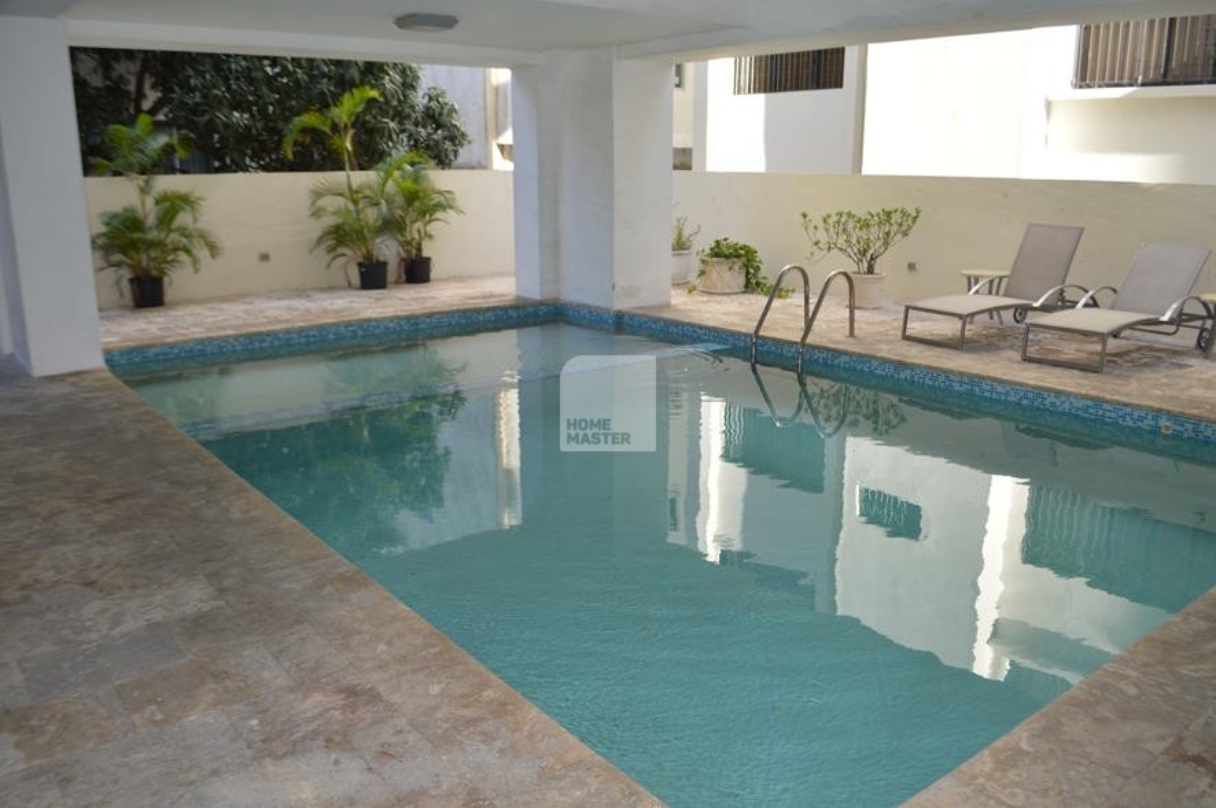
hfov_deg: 67.4
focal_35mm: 27
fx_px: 911
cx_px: 608
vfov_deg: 47.8
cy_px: 404
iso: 110
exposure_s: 1/125
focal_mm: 18
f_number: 4
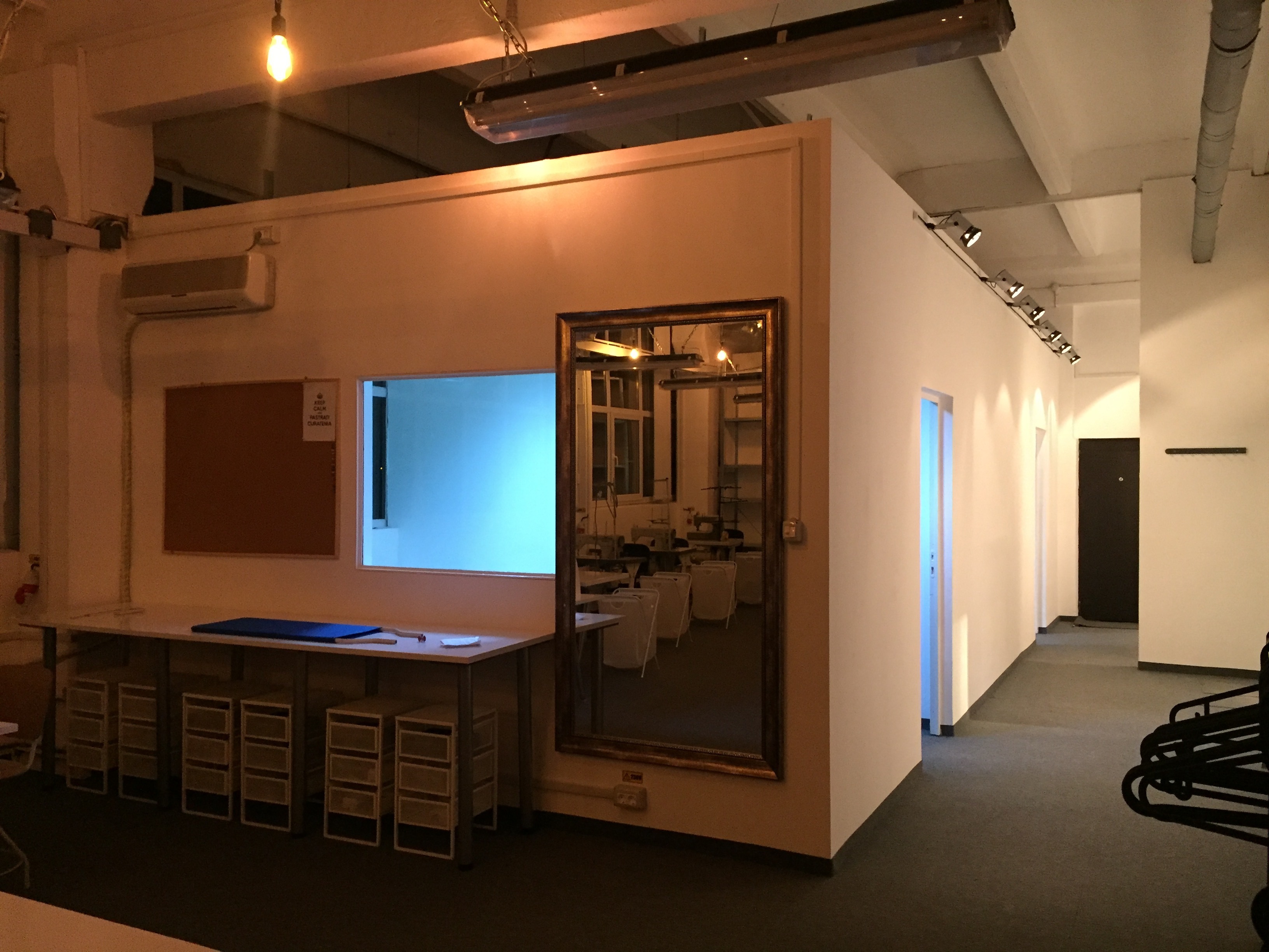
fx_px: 1063
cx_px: 634
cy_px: 476
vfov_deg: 48.2
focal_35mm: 29
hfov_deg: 61.7
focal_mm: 4.15
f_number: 2.2
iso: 250
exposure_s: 1/25
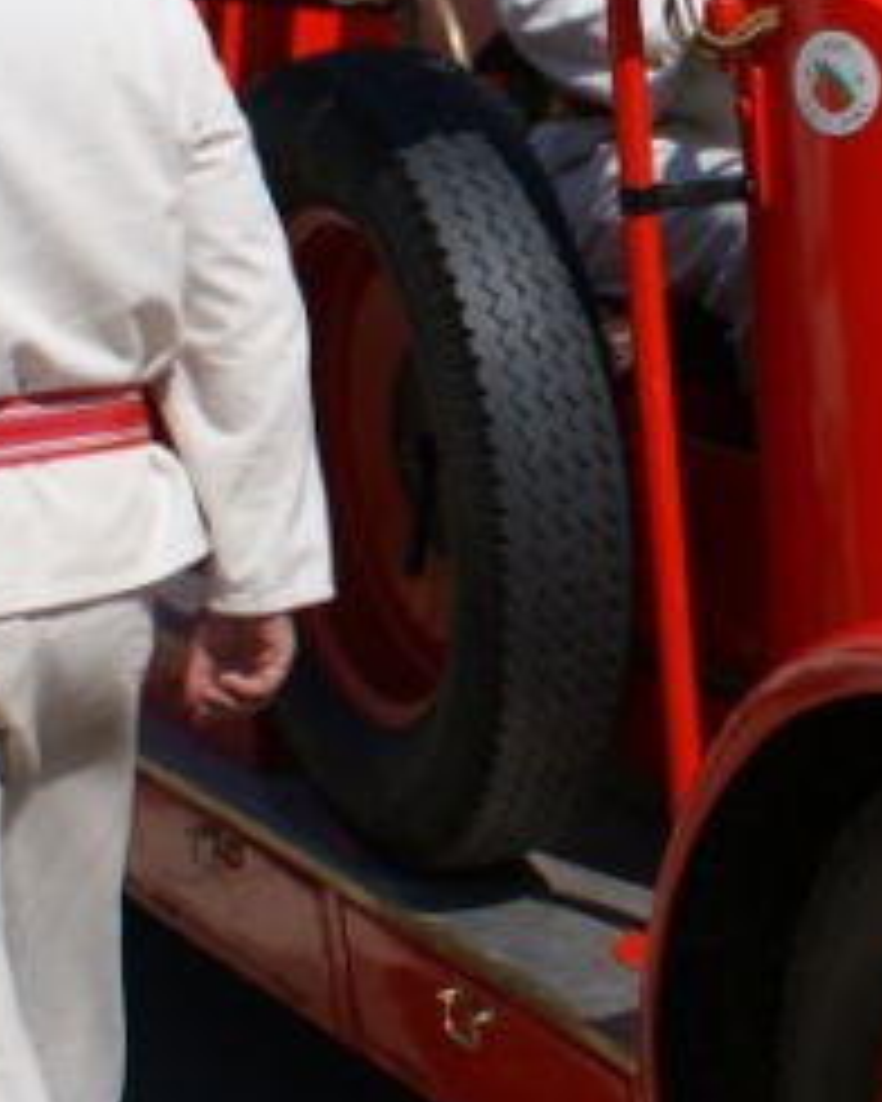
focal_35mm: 106
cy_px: 272
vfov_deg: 18.0
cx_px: 940
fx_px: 3459
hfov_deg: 14.2
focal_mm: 18
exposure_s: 1/2000
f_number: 4
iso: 100
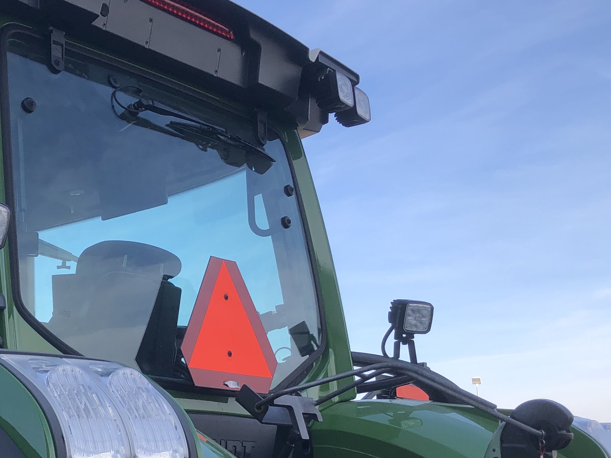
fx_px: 1094
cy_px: 347
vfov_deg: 23.4
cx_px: 95
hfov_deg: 30.2
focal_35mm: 62
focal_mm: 3.99
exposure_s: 1/941
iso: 20
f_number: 1.8
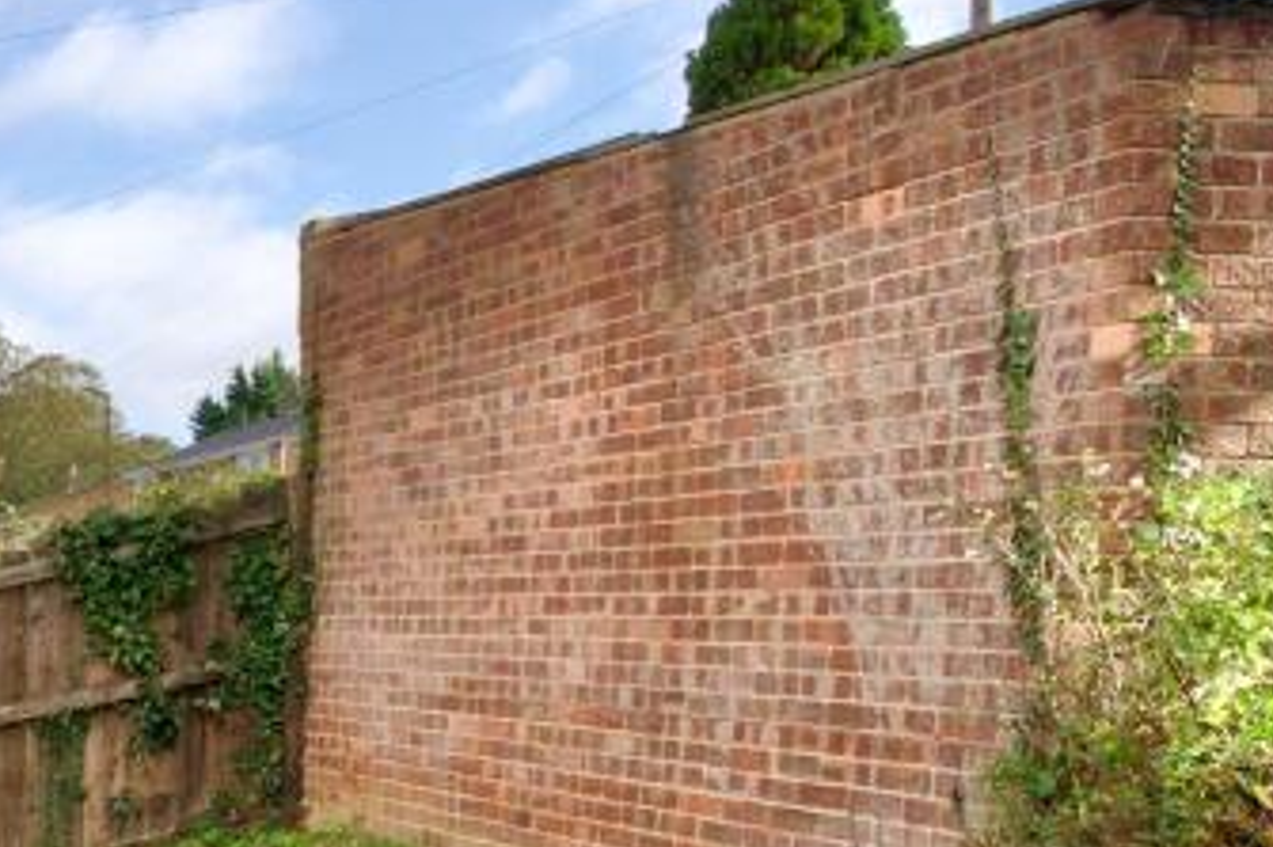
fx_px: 1786
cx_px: -646
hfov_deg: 27.2
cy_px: 760
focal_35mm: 51
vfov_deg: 25.9
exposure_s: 1/3200
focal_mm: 16.5
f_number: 10
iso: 4000
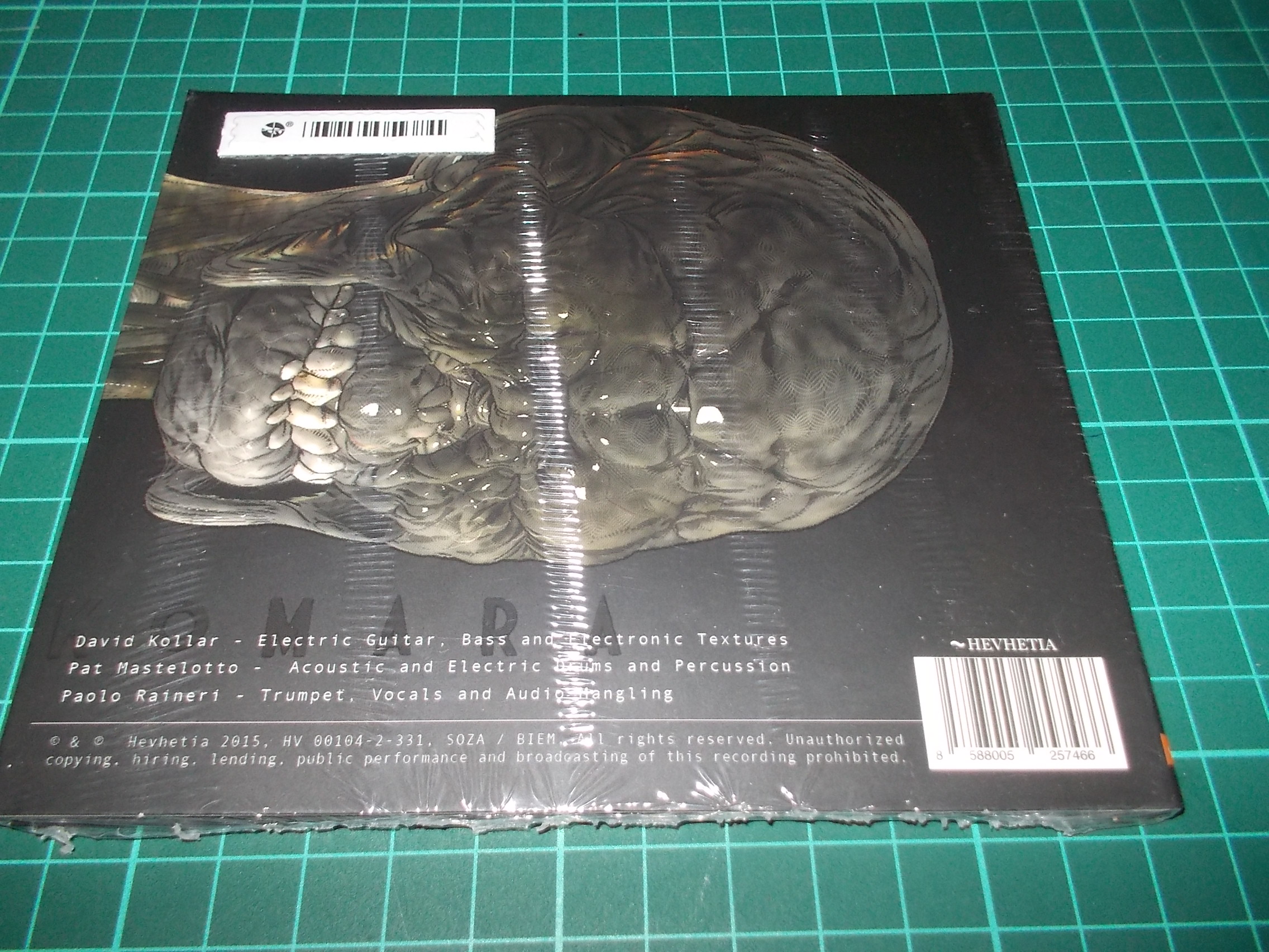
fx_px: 1063
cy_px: 476
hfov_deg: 61.7
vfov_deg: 48.2
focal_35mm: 29
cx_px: 634
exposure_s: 1/30
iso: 200
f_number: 3.3
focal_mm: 4.1
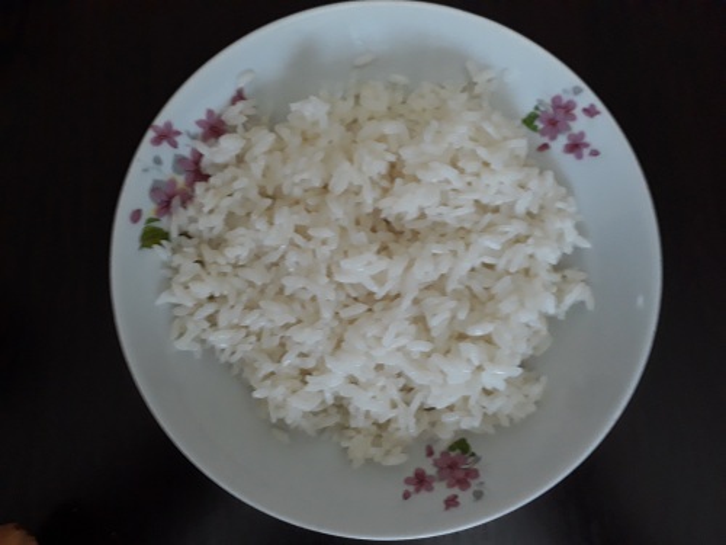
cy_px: 272
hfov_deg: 65.3
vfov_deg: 51.4
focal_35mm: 27
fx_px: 566
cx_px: 363
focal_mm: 3.6
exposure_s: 1/15
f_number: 1.9
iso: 250
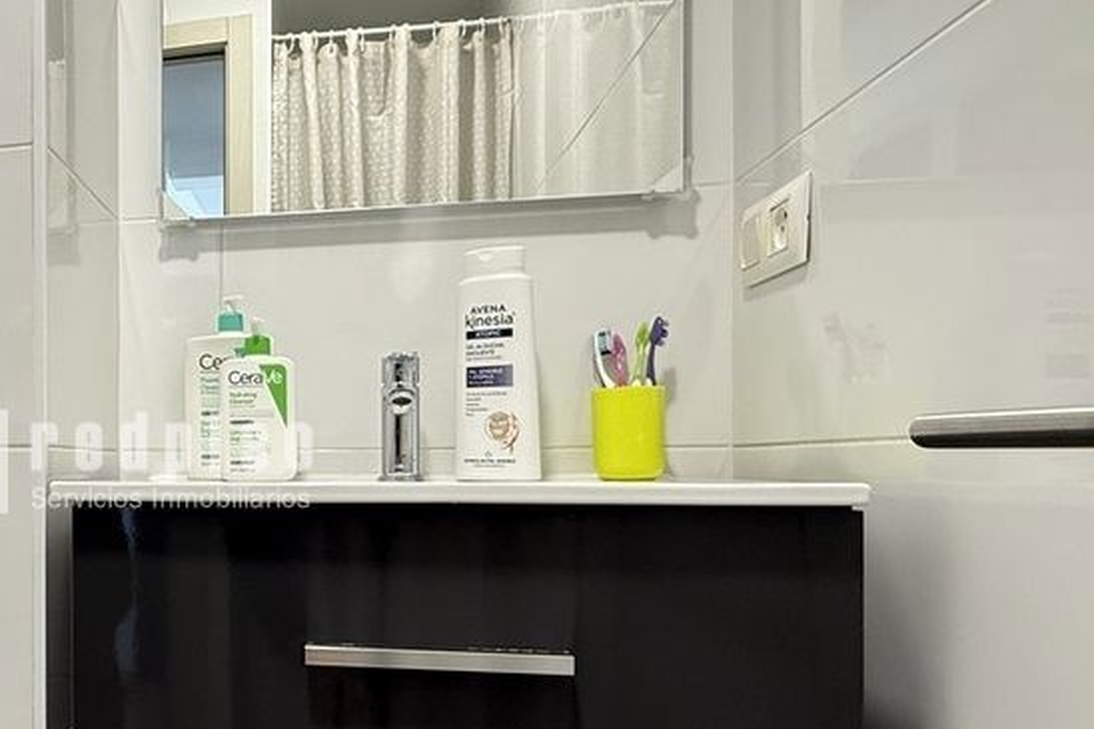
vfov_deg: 38.6
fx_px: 1033
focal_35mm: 34
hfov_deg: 49.7
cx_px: 112
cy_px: 463
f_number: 2.2
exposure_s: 1/50
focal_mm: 2.22
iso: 200
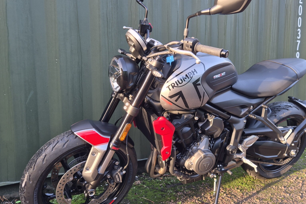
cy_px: 99
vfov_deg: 42.3
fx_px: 264
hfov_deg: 60.3
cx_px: 161
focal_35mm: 31
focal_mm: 5.4
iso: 100
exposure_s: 1/180
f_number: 1.8
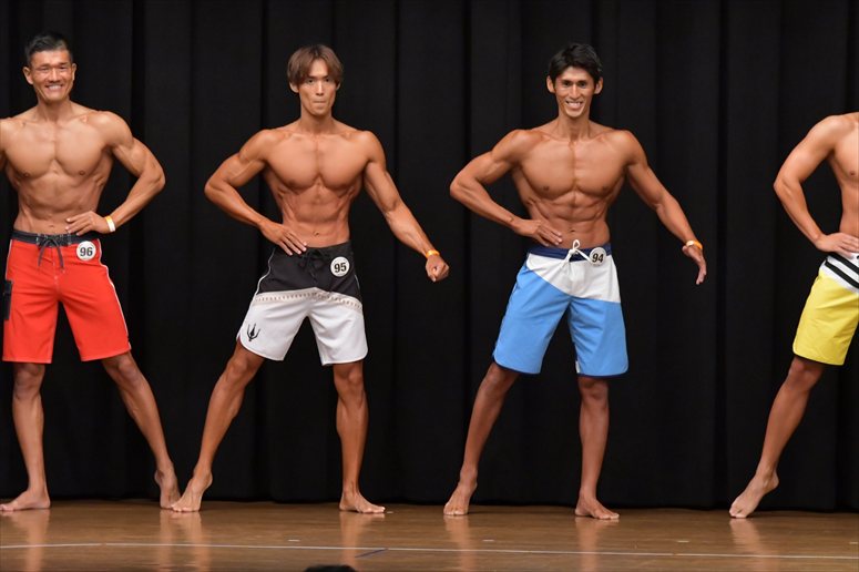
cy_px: 286
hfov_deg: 8.6
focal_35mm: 240
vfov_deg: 5.7
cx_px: 430
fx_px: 5724
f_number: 5.6
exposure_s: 1/400
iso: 6400
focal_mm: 160
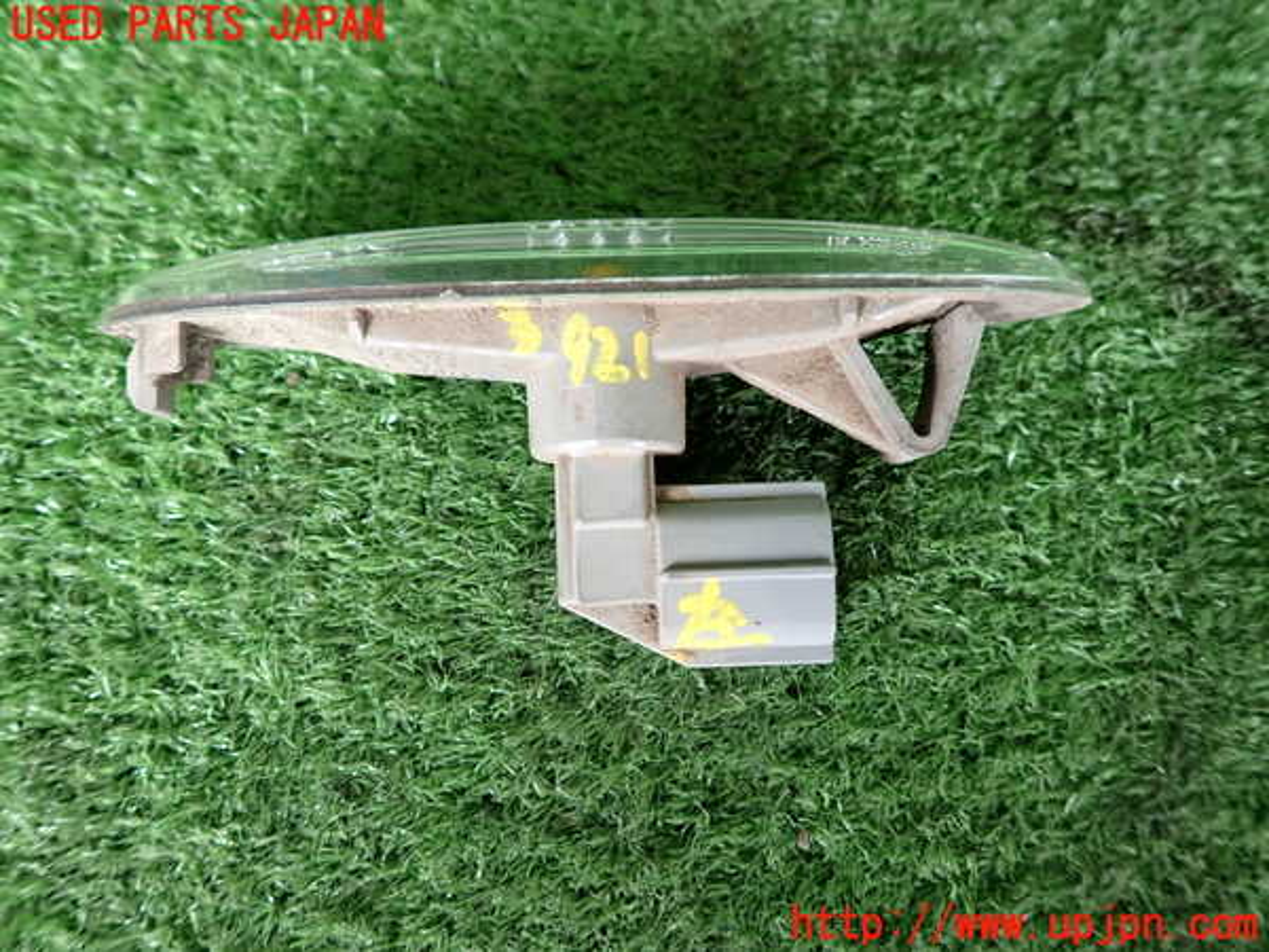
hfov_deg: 69.4
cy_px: 476
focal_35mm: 25
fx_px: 916
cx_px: 634
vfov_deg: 54.9
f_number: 2
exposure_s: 1/80
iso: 200
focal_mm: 4.5
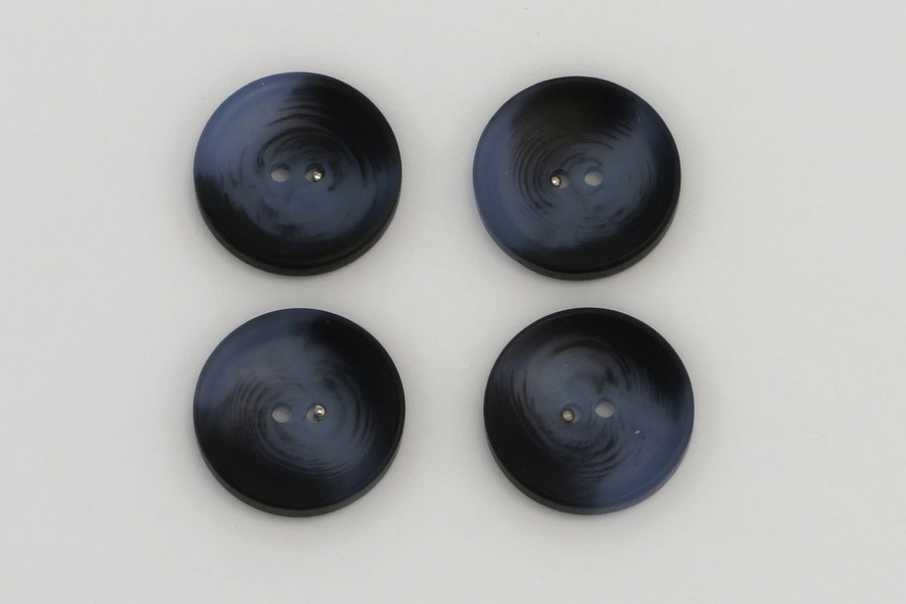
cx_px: 453
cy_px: 302
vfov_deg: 16.6
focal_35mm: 82
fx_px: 2076
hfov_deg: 24.6
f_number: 9
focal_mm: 55
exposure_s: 1/500
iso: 200
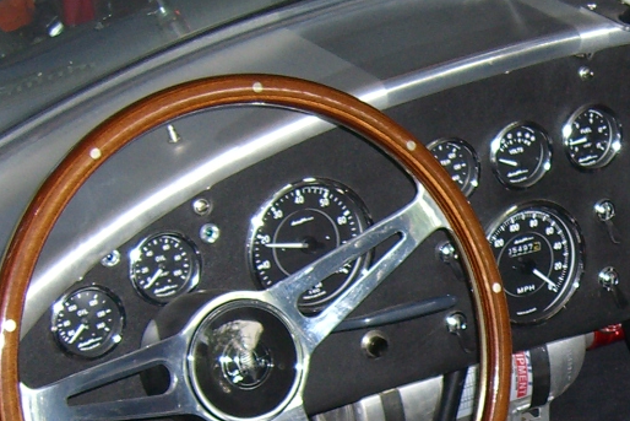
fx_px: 2153
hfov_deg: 16.1
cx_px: 701
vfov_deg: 10.9
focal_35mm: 123
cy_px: 518
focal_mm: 7.9
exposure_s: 1/60
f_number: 2.8
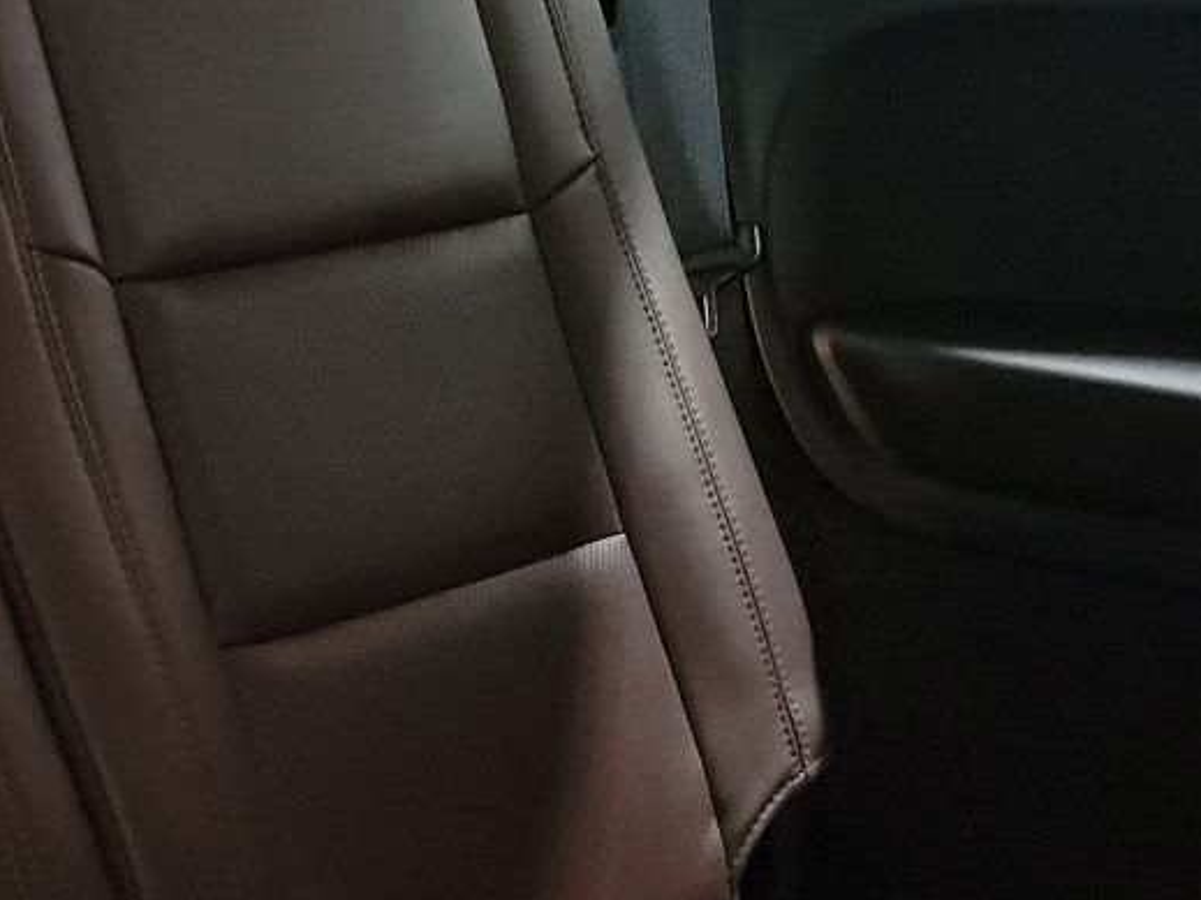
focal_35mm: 74
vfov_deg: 19.6
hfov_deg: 25.5
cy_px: 754
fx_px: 2567
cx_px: 106
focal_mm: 6.7
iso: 1996
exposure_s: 1/59
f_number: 1.8
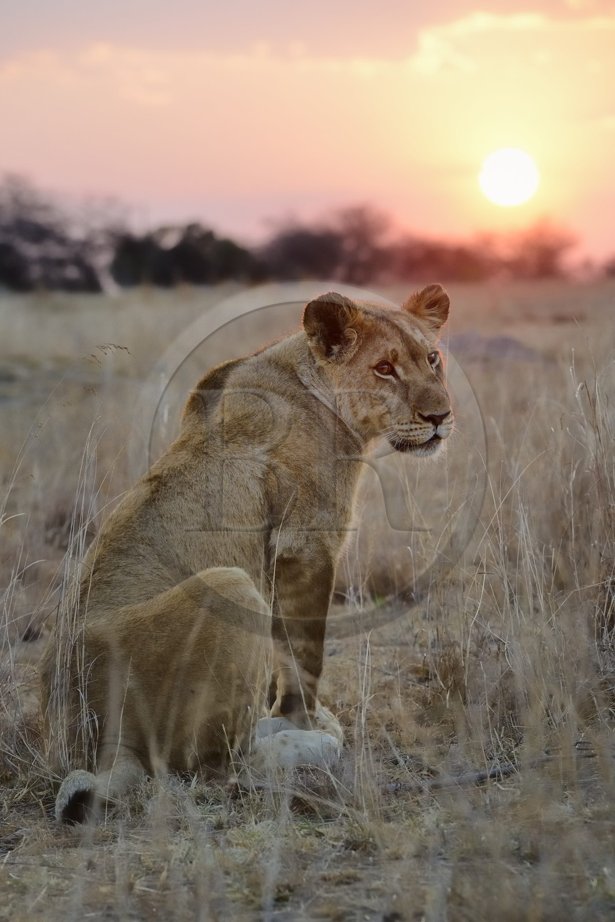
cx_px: 308
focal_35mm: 170
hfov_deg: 8.1
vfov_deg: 12.1
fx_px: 4355
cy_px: 461
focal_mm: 170
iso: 800
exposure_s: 1/200
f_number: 7.1
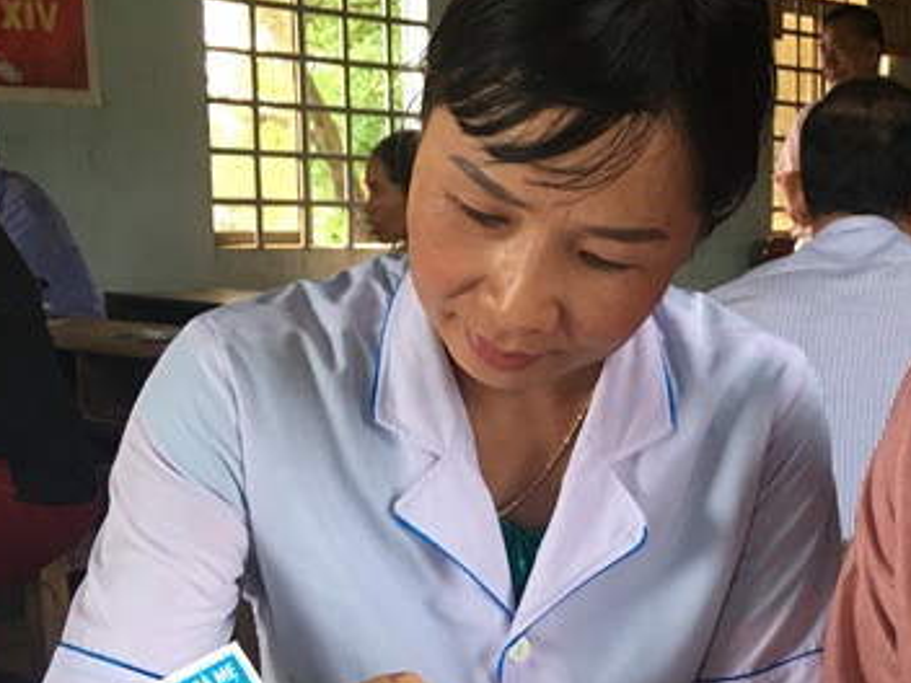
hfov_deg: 28.6
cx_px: 753
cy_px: 554
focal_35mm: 66
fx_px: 1737
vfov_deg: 21.9
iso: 40
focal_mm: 4.15
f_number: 2.2
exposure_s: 1/33
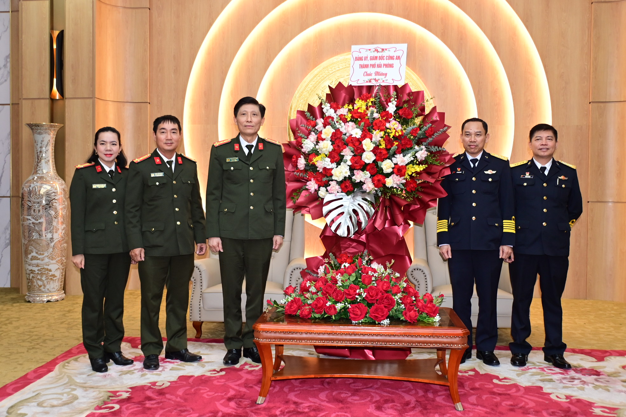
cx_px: 313
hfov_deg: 53.1
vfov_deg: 36.9
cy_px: 208
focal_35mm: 36
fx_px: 626
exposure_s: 1/200
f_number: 3.8
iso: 640
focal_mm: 24
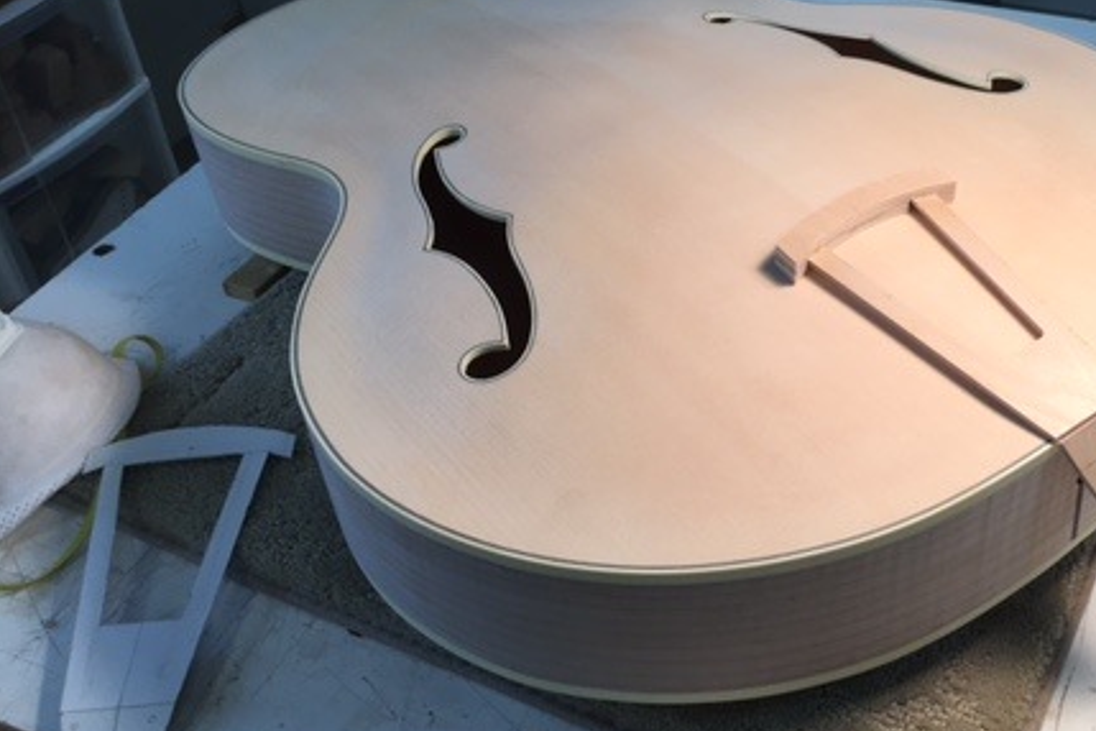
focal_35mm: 45
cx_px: 815
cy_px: 212
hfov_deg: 42.3
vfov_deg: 29.5
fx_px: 1370
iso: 40
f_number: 2.2
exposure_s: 1/120
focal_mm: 4.15
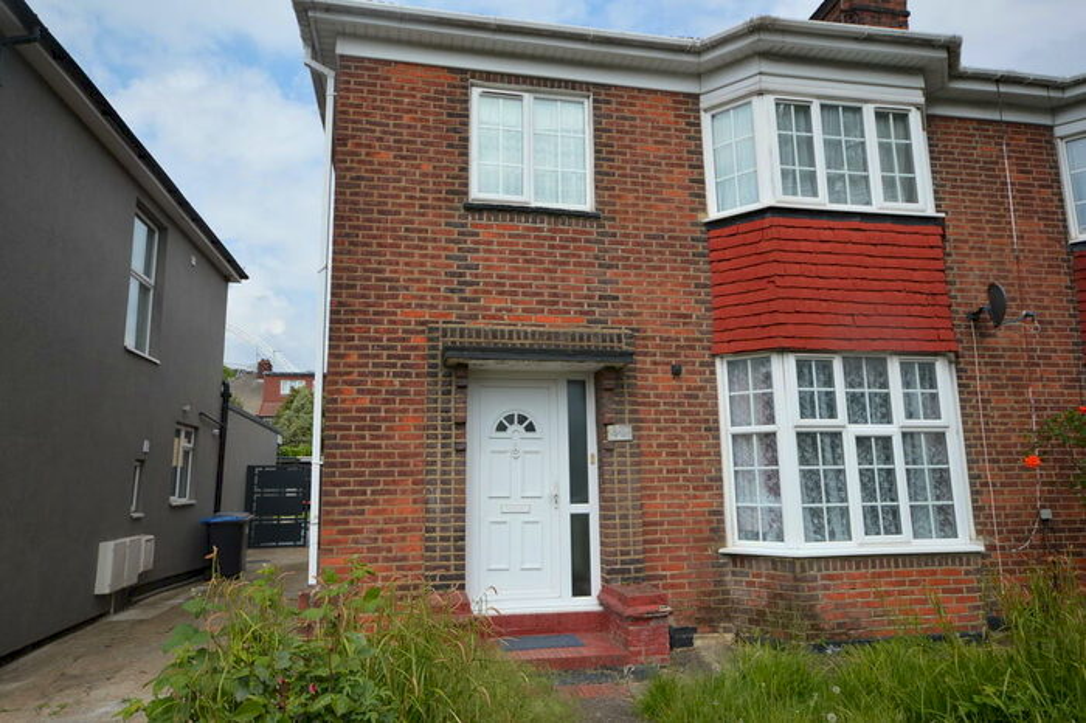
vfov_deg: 56.1
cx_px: 543
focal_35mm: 22
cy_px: 362
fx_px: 678
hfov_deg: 77.3
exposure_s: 1/200
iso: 100
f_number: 7.1
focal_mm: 15
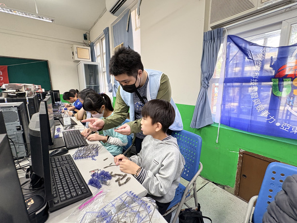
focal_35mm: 16
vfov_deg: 78.0
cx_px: 158
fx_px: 137
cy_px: 113
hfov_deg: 94.4
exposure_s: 1/60
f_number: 2.2
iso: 200
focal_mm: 2.22
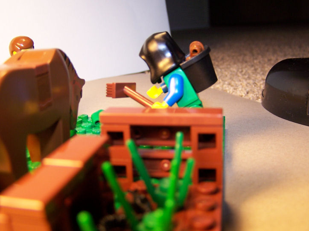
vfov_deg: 34.3
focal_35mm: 42
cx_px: 160
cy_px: 117
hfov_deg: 44.8
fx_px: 375
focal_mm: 6.3
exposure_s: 1/60
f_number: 2.8
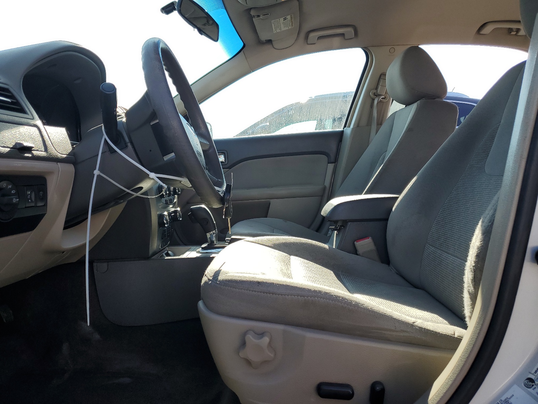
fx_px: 404
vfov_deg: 53.1
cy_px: 202
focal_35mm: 26
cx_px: 269
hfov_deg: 67.3
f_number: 1.5
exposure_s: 1/1111
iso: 50
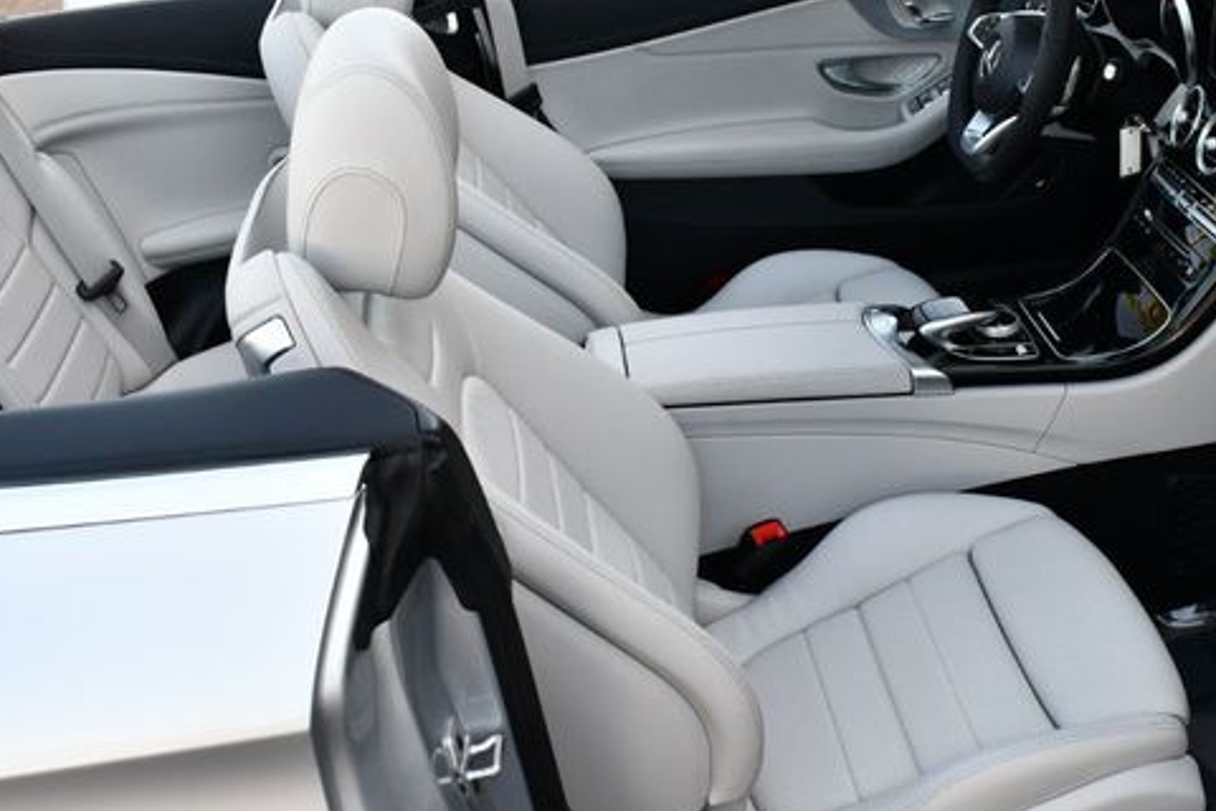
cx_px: 793
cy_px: 414
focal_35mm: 48
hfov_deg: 40.7
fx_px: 1621
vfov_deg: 28.1
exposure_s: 1/250
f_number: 5.6
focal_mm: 18
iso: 400
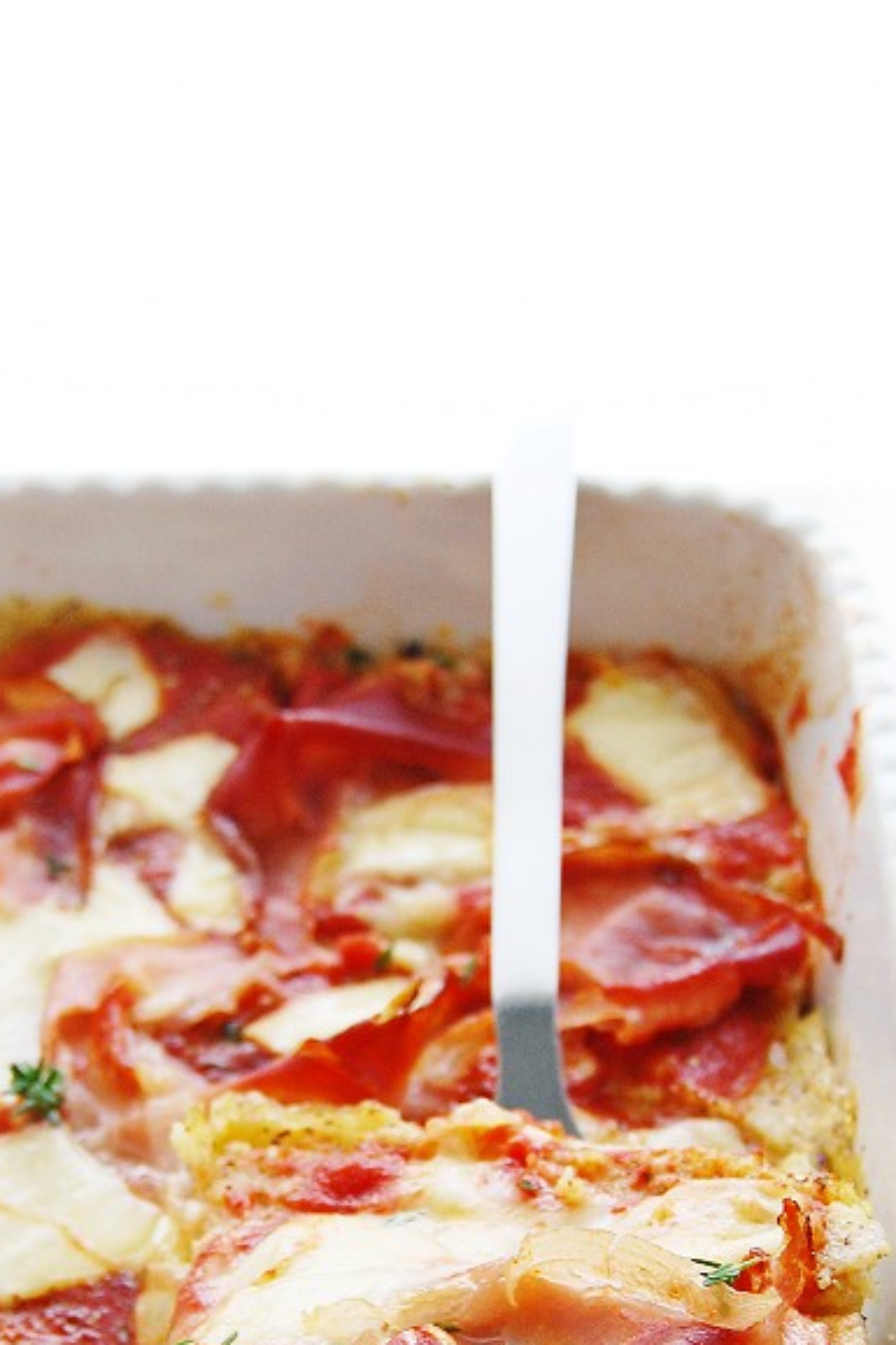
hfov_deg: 16.4
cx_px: 394
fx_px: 3100
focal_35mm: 83
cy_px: 996
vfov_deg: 24.2
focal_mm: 32
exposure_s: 1/60
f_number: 5.6
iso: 400
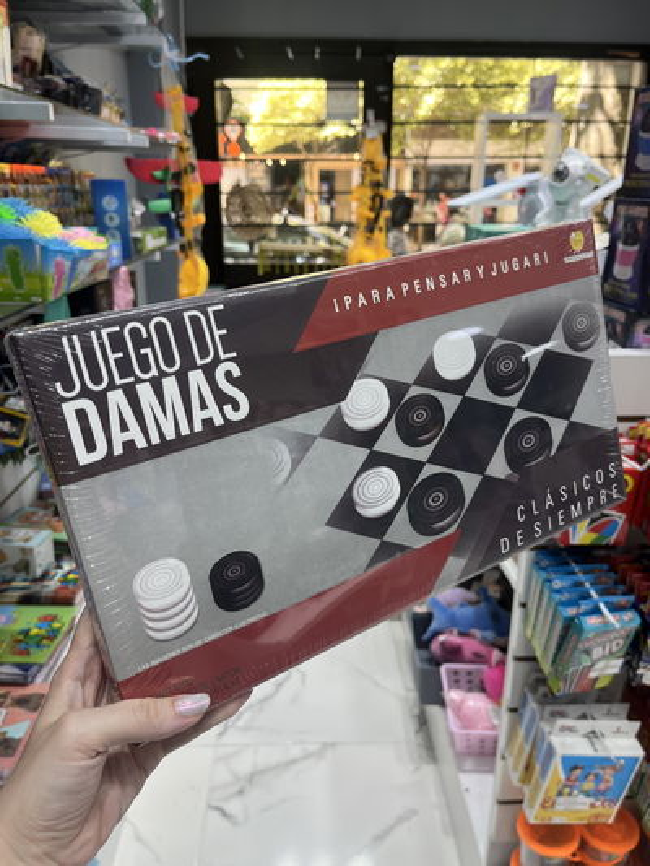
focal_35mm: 26
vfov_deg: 67.3
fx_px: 651
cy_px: 433
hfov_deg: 53.1
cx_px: 325
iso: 32
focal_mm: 5.1
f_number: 1.6
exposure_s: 1/100
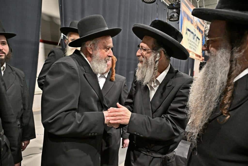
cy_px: 83
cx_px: 124
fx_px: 165
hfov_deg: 73.7
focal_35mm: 24
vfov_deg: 53.1
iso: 2000
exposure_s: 1/160
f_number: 4
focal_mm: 24
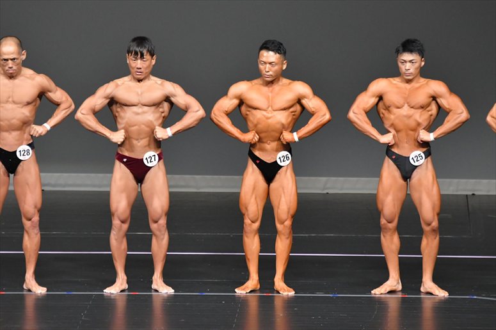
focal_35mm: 315
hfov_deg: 6.5
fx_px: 4338
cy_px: 165
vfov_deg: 4.4
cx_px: 248
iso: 5000
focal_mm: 210
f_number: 5.6
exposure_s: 1/400
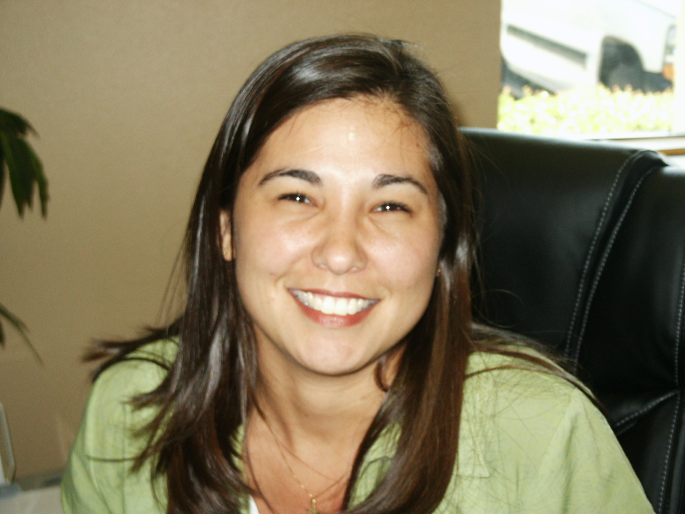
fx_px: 1544
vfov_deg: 18.9
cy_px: 257
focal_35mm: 78
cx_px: 342
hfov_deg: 25.0
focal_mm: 15.48
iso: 200
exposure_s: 1/60
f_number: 3.6
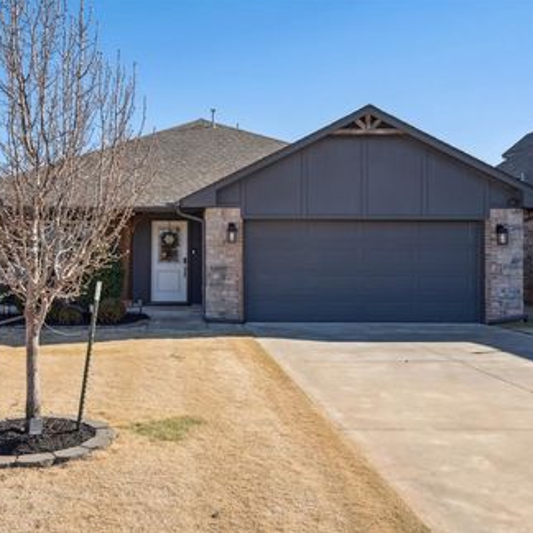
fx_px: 662
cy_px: 272
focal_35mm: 38
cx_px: 176
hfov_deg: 43.2
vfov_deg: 43.9
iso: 200
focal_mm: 29
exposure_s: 1/320
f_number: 7.1
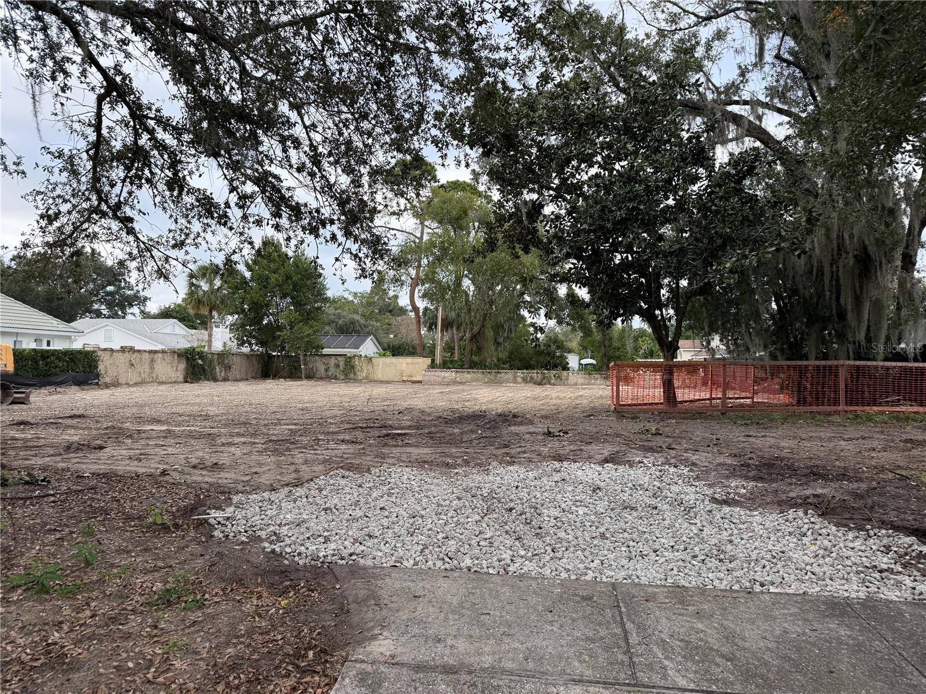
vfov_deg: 56.8
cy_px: 347
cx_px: 463
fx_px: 642
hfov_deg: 71.6
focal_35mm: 24
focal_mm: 6.76
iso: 100
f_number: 1.78
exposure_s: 1/494
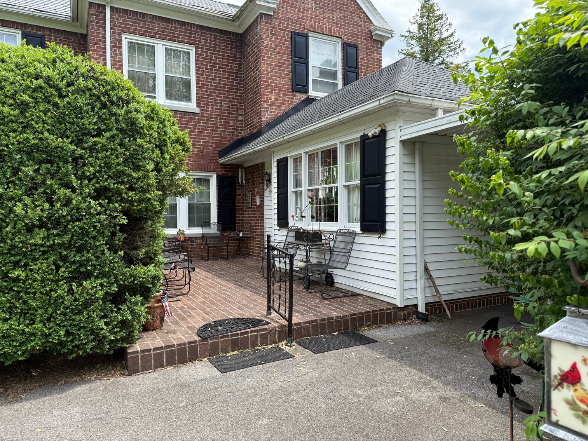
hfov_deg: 71.6
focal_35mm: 24
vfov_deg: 56.8
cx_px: 294
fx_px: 408
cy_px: 220
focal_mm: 6.76
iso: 100
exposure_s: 1/1653
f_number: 1.78
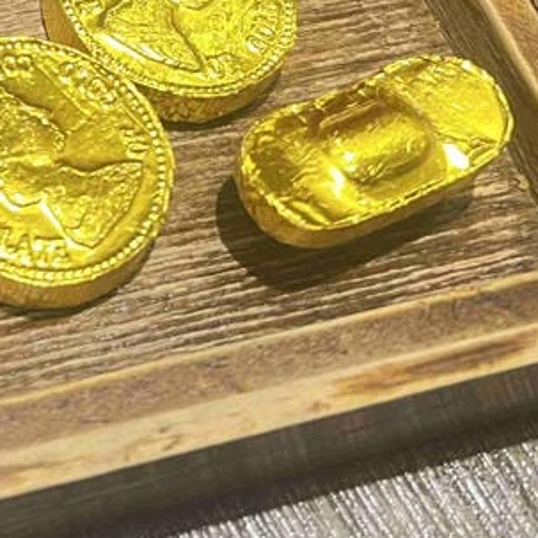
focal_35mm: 91
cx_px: -190
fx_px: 1600
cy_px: -229
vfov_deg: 17.5
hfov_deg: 17.7
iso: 80
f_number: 1.5
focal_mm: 5.7
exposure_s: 1/60
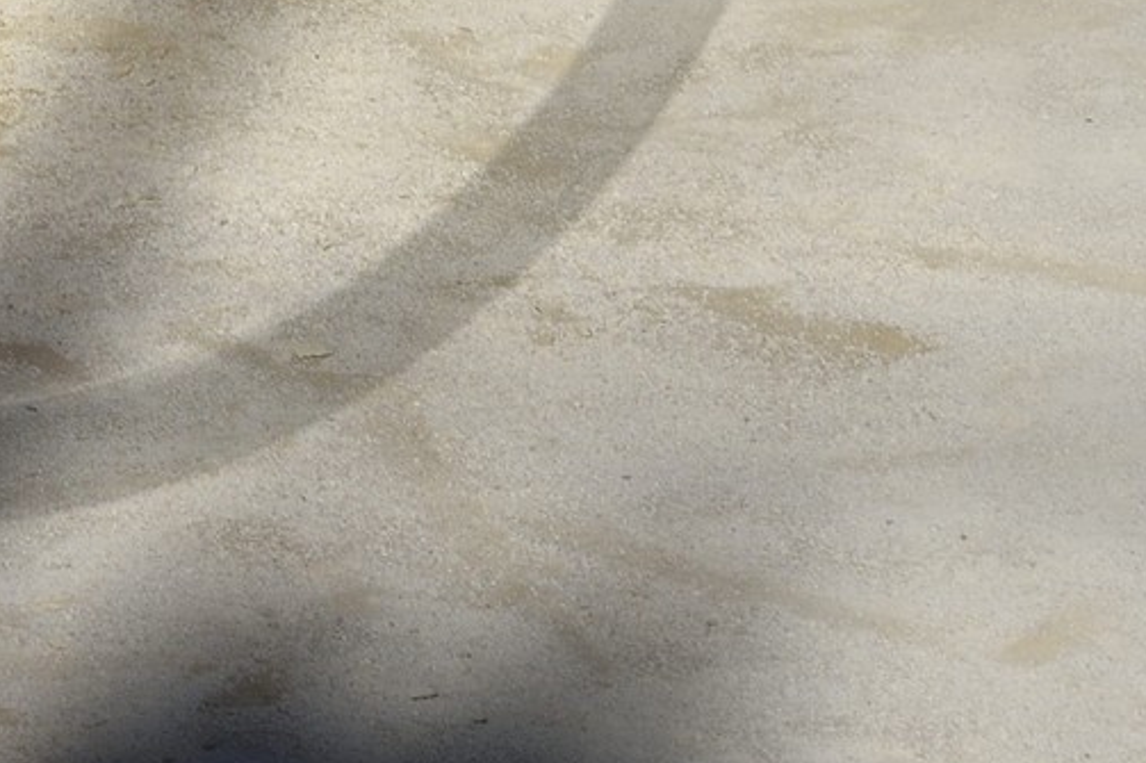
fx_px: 13651
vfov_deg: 3.2
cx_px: -130
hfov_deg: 4.8
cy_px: -421
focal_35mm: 429
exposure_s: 1/1250
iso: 400
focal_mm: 135
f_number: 11
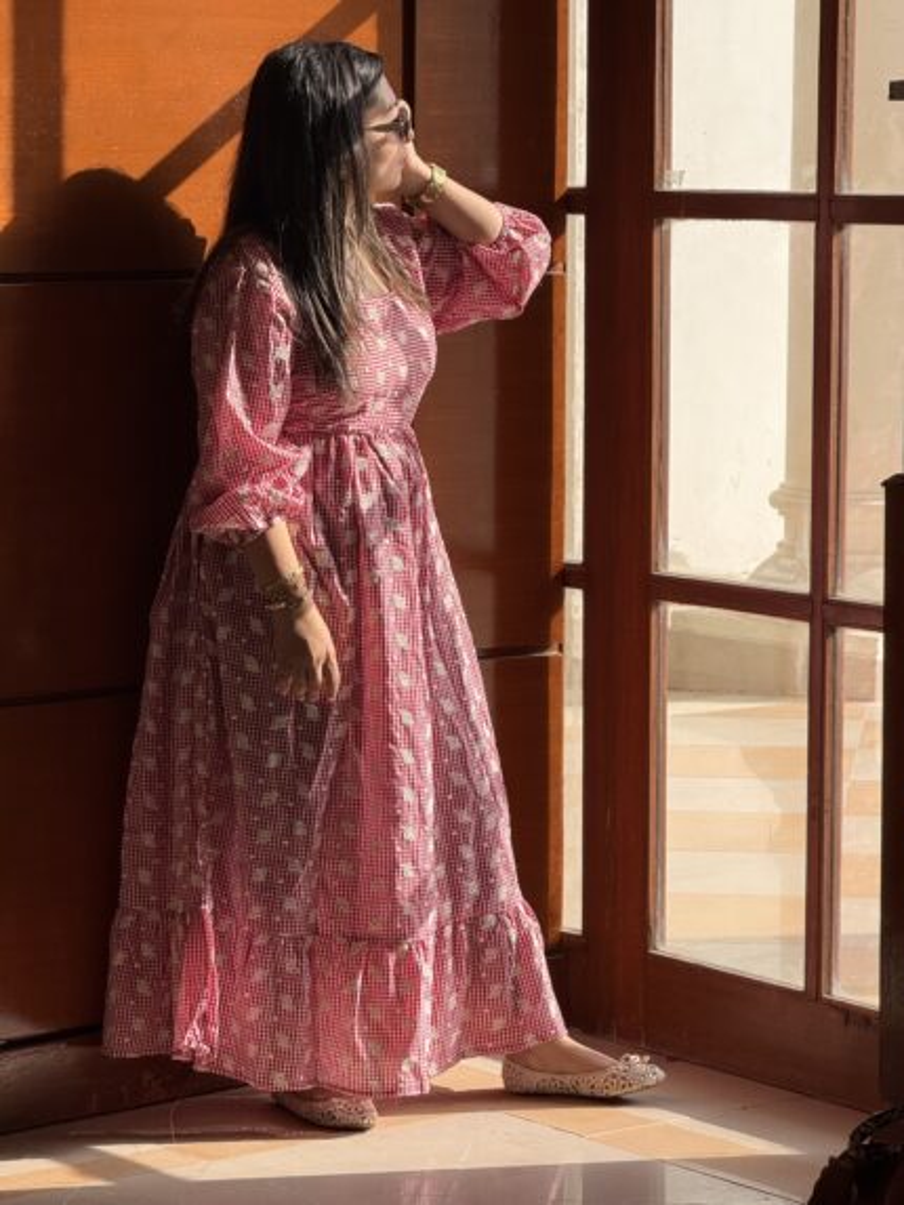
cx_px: 452
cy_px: 602
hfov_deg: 12.4
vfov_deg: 16.4
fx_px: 4177
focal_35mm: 120
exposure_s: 1/461
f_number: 2.8
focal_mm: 15.66
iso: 50
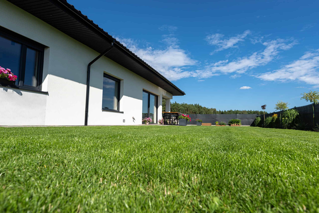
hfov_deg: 84.0
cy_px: 106
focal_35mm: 20
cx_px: 160
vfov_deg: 62.0
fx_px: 177
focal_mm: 20
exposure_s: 1/400
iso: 100
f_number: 7.1
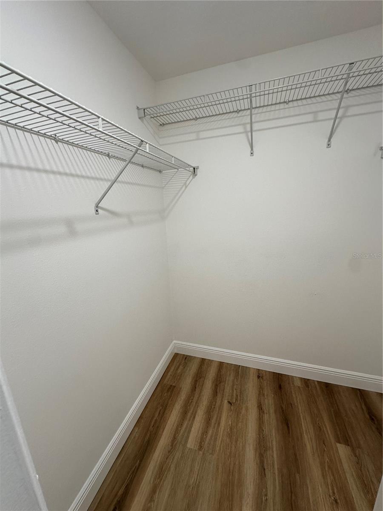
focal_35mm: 14
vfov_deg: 102.1
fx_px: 207
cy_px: 256
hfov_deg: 85.7
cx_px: 192
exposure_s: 1/120
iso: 160
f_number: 2.2
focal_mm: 2.22
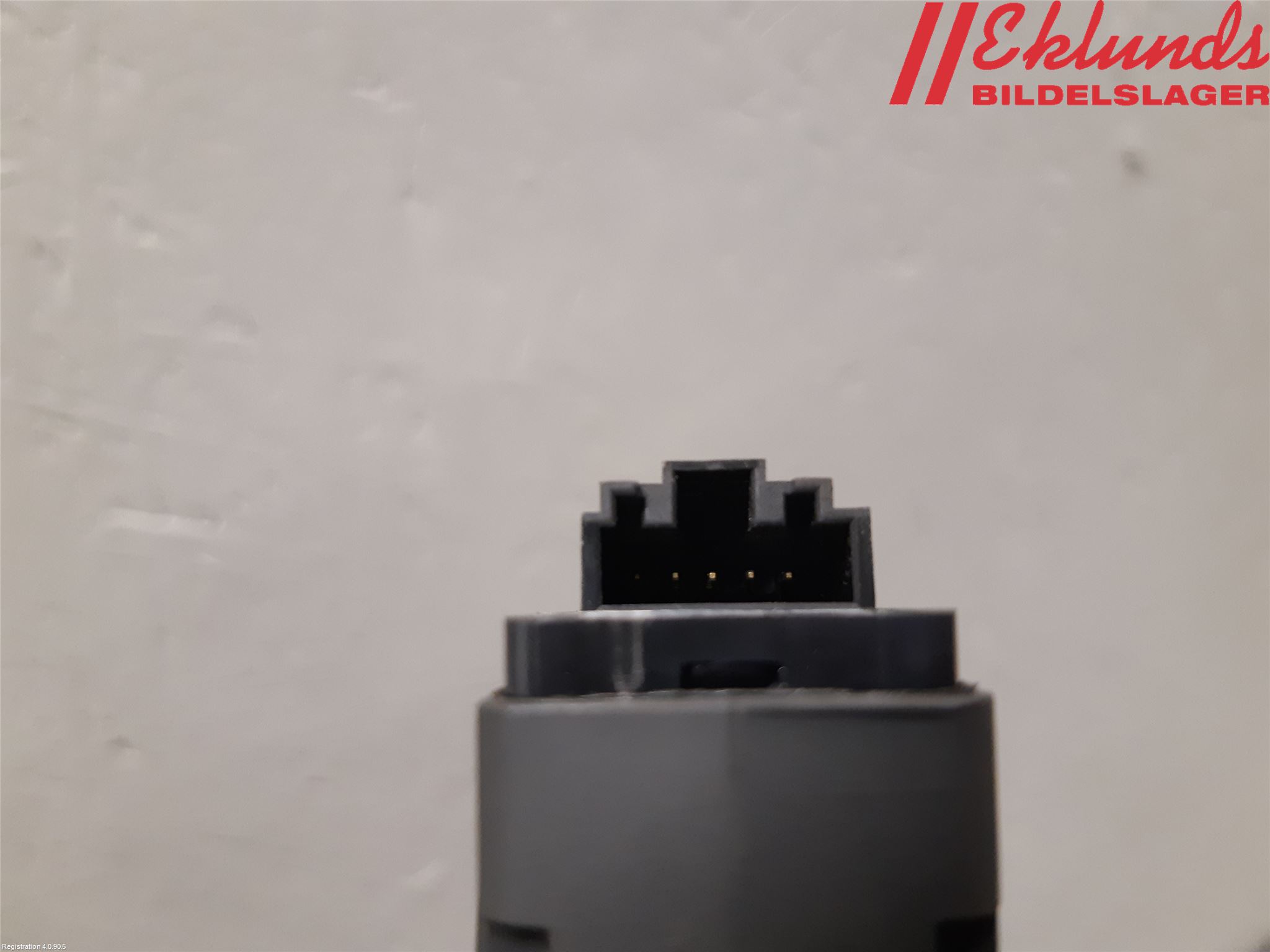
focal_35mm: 26
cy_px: 476
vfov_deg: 53.1
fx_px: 954
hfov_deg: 67.3
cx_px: 635
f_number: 1.7
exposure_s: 1/50
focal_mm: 3.93
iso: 320
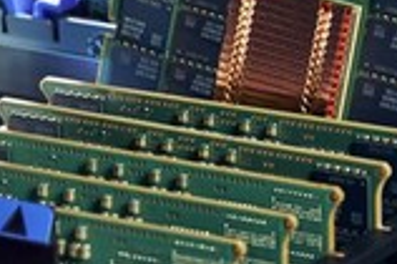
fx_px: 3768
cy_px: 107
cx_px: 384
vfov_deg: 4.0
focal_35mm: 342
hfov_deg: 6.0
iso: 3200
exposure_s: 1/4
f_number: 9
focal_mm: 90
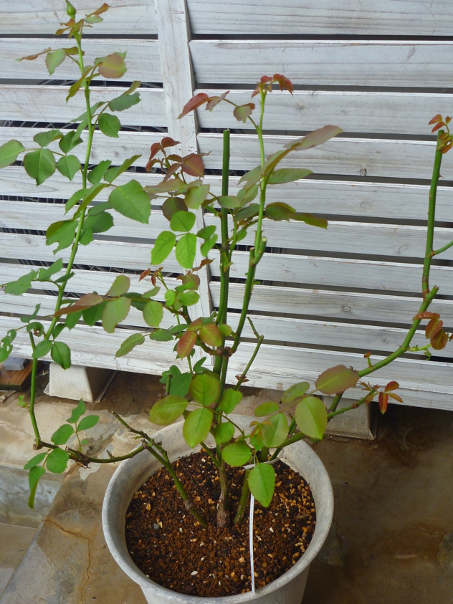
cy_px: 328
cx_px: 239
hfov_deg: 41.8
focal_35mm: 34
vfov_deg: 53.9
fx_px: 593
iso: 80
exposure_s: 1/100
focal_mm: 4.9
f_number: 3.3
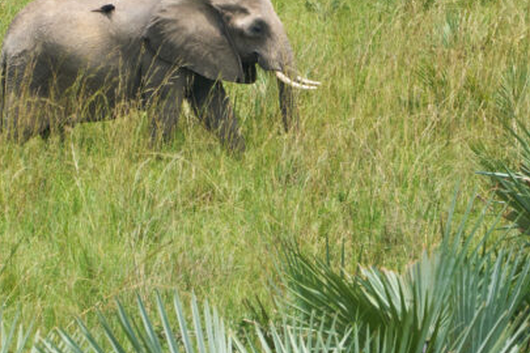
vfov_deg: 1.9
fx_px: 10511
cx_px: 208
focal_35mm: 714
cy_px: 107
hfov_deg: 2.9
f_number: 32
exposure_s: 1/320
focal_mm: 482
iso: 2000
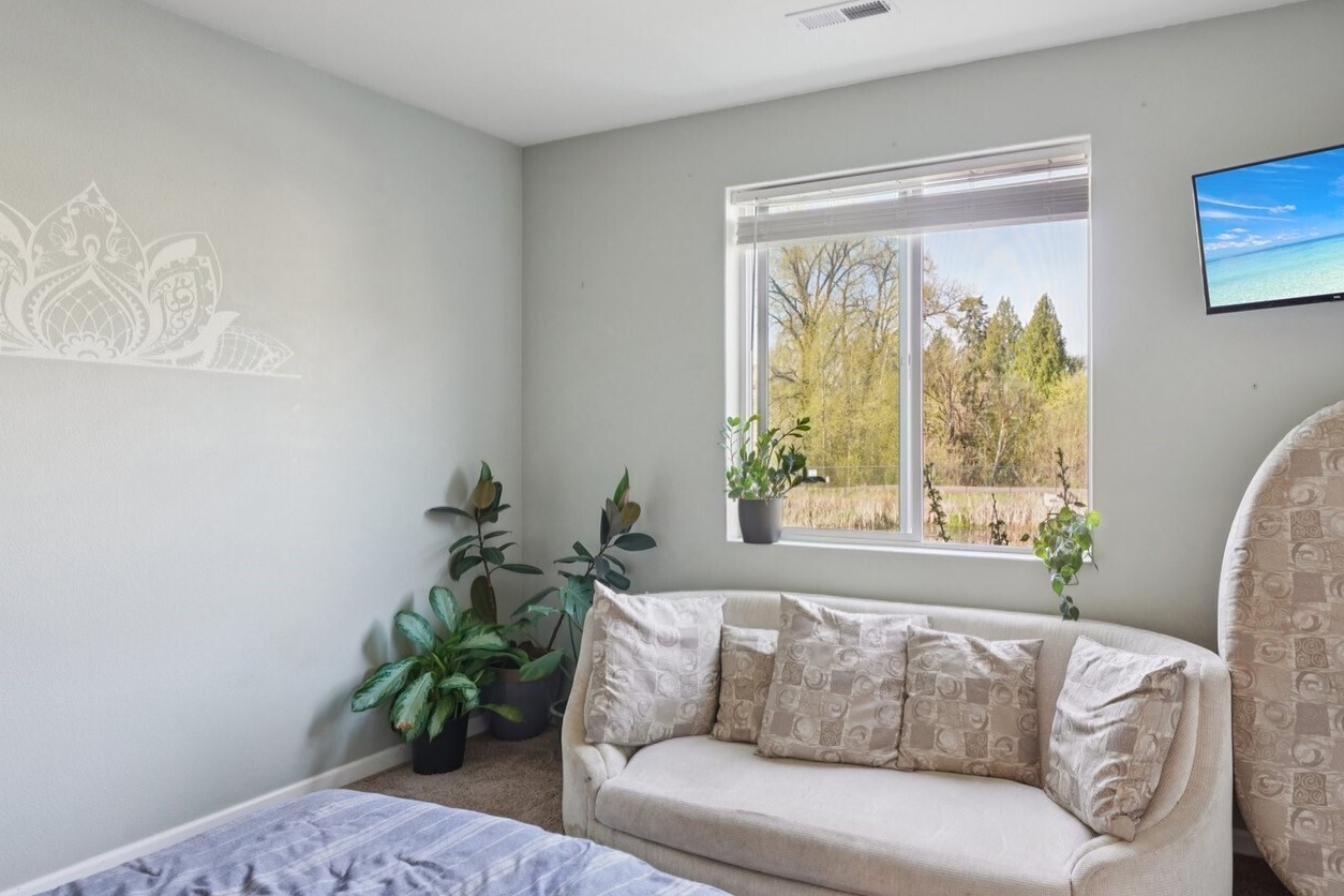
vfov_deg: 55.1
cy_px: 428
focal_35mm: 23
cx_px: 818
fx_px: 859
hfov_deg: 75.1
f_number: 8
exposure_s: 1/15
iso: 400
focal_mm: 17
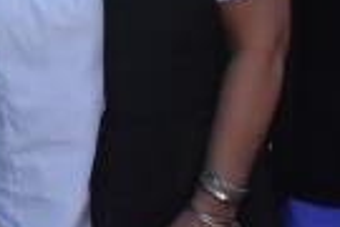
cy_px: -137
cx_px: -71
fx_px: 2795
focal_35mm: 296
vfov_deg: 4.6
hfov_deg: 6.9
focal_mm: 26
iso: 1600
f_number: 10
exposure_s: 1/400
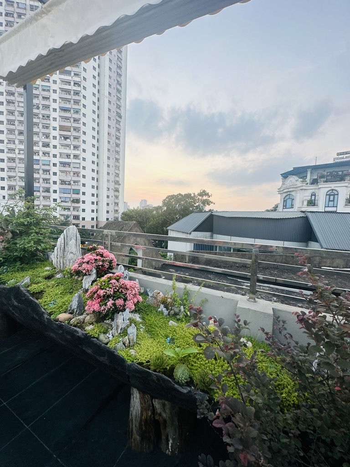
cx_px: 175
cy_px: 234
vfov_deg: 102.1
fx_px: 189
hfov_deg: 85.7
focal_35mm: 14
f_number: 2.2
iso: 40
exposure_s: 1/129
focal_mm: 2.22
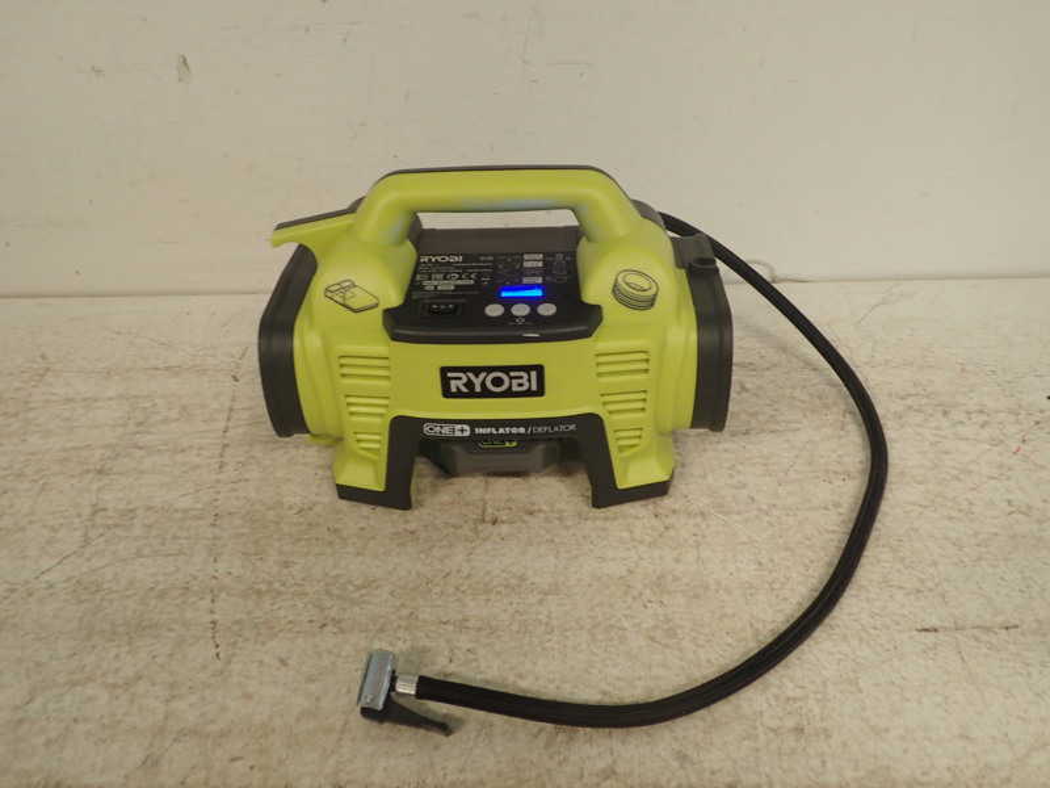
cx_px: 525
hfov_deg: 60.0
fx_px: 910
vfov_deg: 46.8
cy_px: 394
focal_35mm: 30
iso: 200
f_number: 2.3
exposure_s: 1/30
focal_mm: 5.5
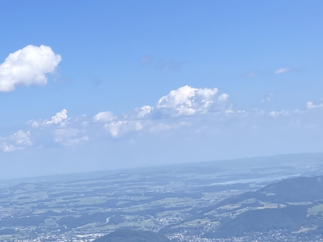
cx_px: -171
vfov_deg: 15.6
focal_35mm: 85
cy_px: 391
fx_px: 793
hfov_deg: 19.8
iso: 32
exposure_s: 1/2398
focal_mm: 4.2
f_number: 1.6
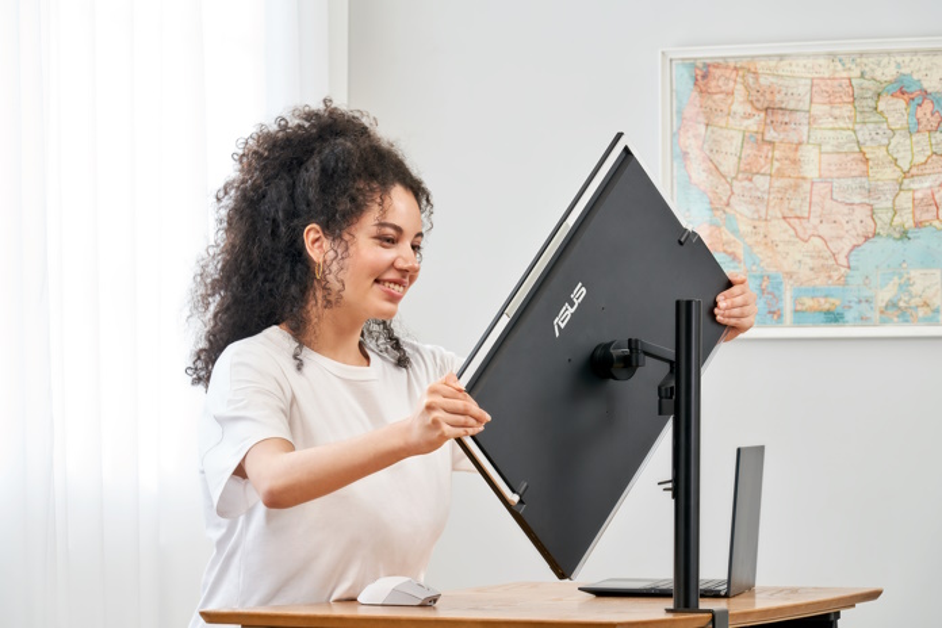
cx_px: 471
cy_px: 314
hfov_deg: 14.7
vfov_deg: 9.8
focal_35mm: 140
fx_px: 3663
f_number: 9
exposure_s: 1/10
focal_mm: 140
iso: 400
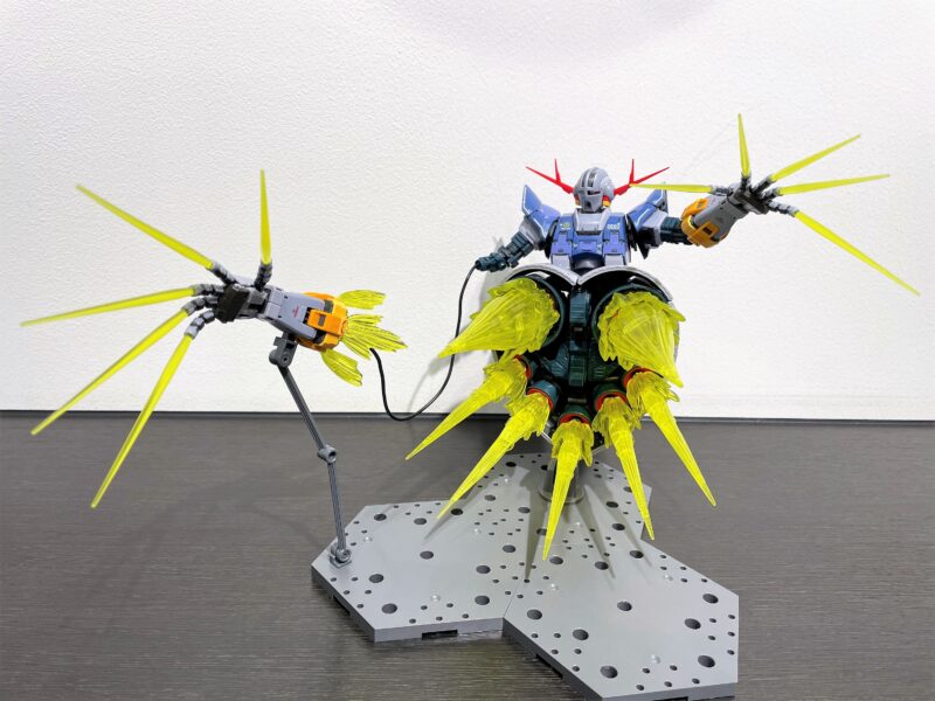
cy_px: 350
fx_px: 702
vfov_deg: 53.1
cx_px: 468
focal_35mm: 26
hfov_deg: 67.3
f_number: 1.6
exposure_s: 1/120
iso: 40
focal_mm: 4.2
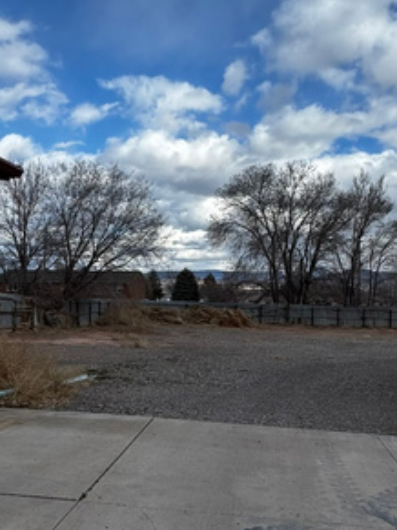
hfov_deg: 38.6
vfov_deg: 50.1
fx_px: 566
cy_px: 295
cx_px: 220
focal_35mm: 37
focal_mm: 2.22
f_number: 2.2
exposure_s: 1/1672
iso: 50
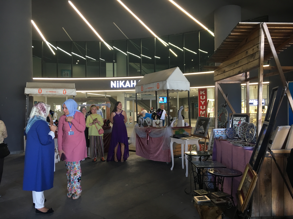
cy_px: 110
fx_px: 245
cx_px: 146
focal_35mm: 29
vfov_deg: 48.2
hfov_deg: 61.7
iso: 100
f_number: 2.2
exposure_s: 1/33
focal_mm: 4.15
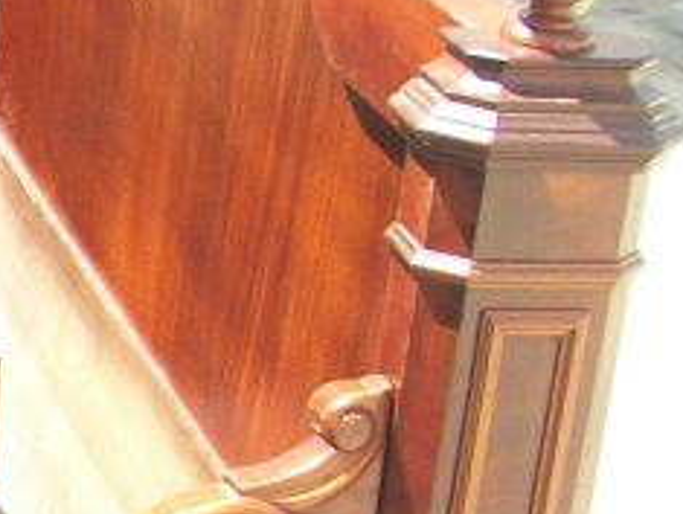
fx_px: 3438
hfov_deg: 9.8
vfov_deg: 8.5
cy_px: 616
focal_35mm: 174
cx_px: -1058
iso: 80
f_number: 2.9
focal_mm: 5.7
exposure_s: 1/160
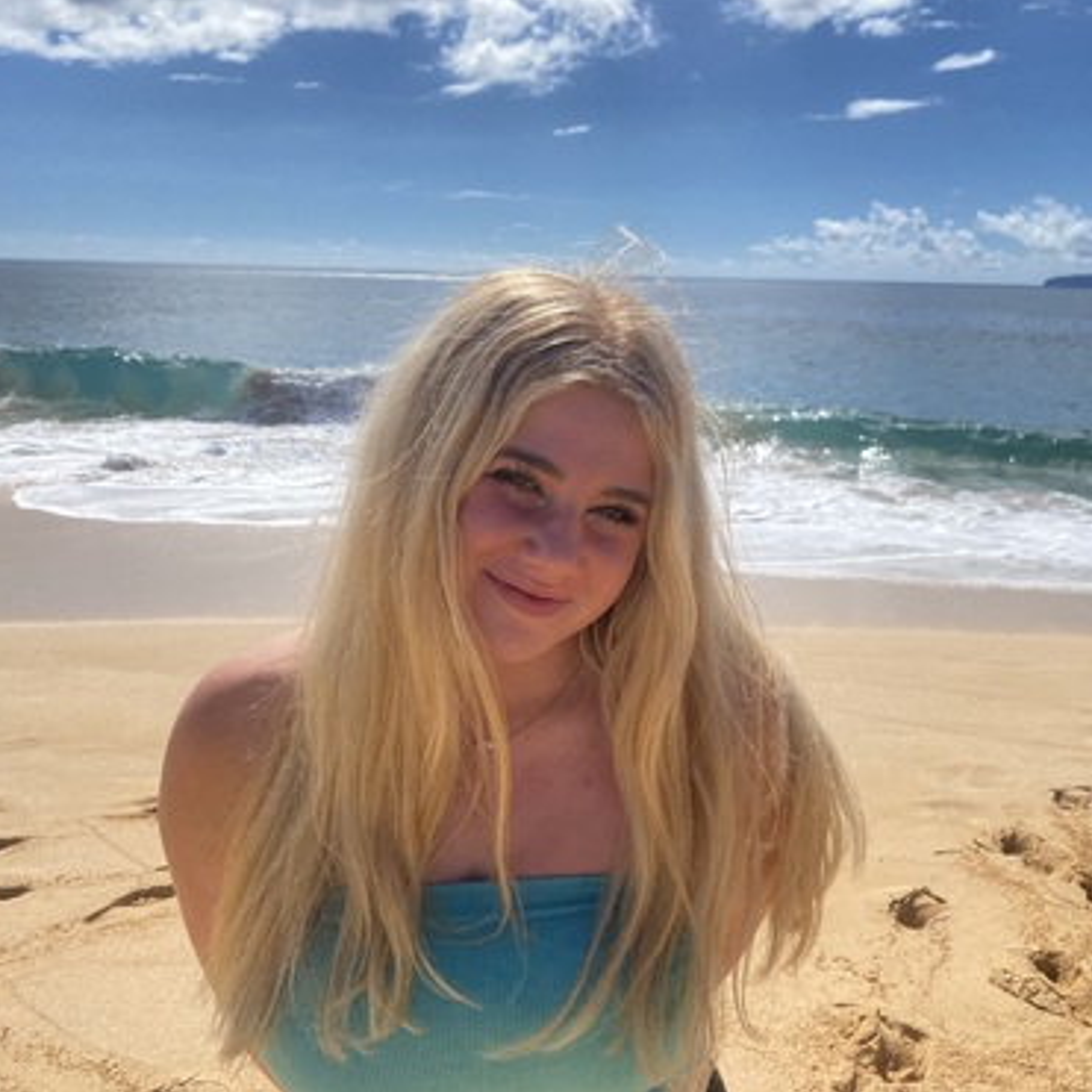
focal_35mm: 31
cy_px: 543
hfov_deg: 52.2
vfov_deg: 52.5
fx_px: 1106
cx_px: 653
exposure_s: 1/5495
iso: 32
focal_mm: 4.25
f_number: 1.8
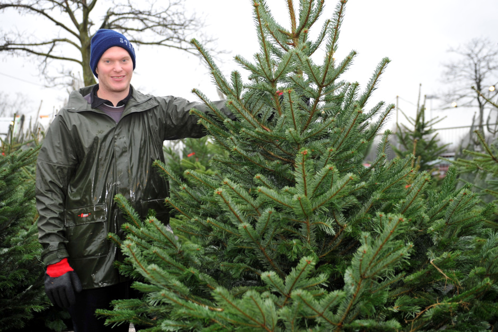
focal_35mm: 35
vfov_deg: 37.9
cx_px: 249
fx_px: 484
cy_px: 166
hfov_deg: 54.4
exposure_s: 1/80
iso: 200
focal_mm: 35
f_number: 2.8
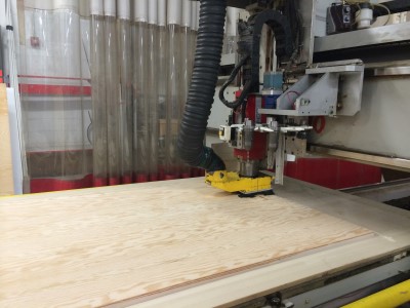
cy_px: 154
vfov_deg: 46.8
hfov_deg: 60.0
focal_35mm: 30
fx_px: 355
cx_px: 205
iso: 125
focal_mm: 4.12
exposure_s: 1/30
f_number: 2.2
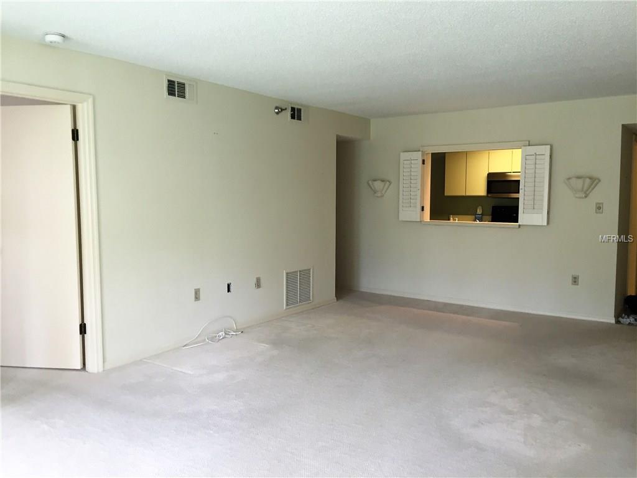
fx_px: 534
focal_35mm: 29
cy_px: 239
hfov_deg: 61.7
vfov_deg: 48.2
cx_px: 318
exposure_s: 1/30
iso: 64
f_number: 2.2
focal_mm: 4.15
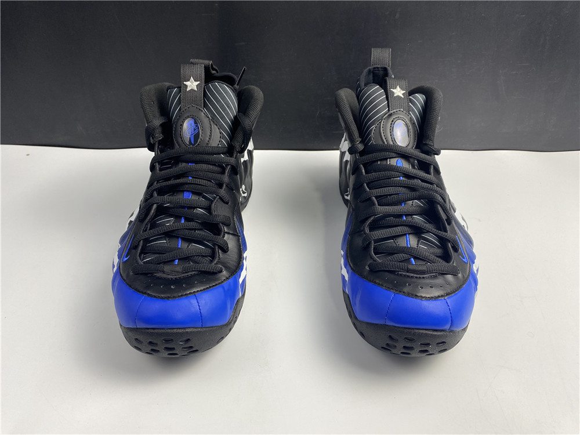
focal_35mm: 26
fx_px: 436
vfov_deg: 53.1
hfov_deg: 67.3
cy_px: 218
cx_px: 290
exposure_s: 1/100
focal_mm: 4.25
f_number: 1.8
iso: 50
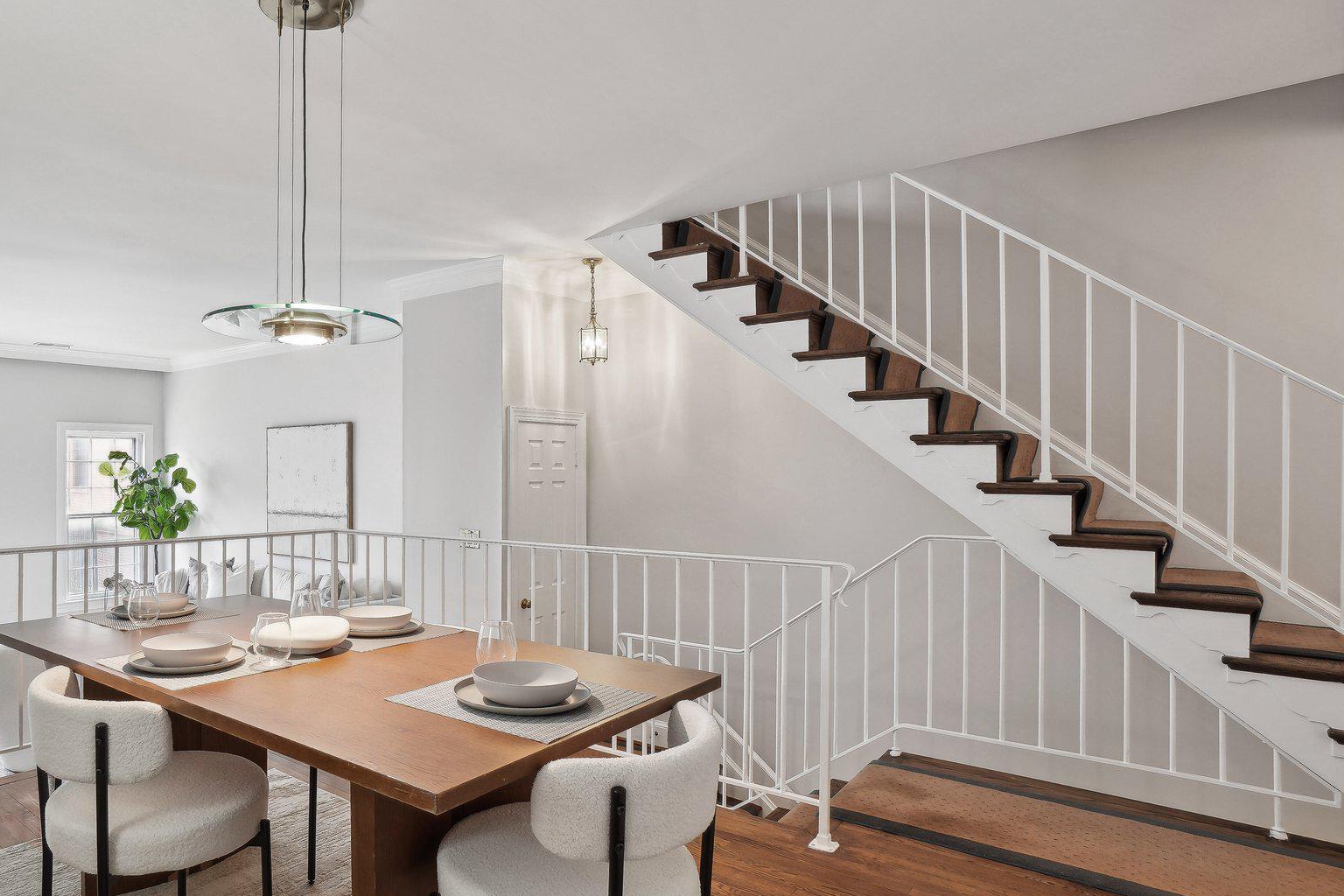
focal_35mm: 20
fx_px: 747
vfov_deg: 61.8
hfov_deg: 81.3
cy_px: 487
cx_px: 454
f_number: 7.1
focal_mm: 10
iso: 100
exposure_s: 1/2.5
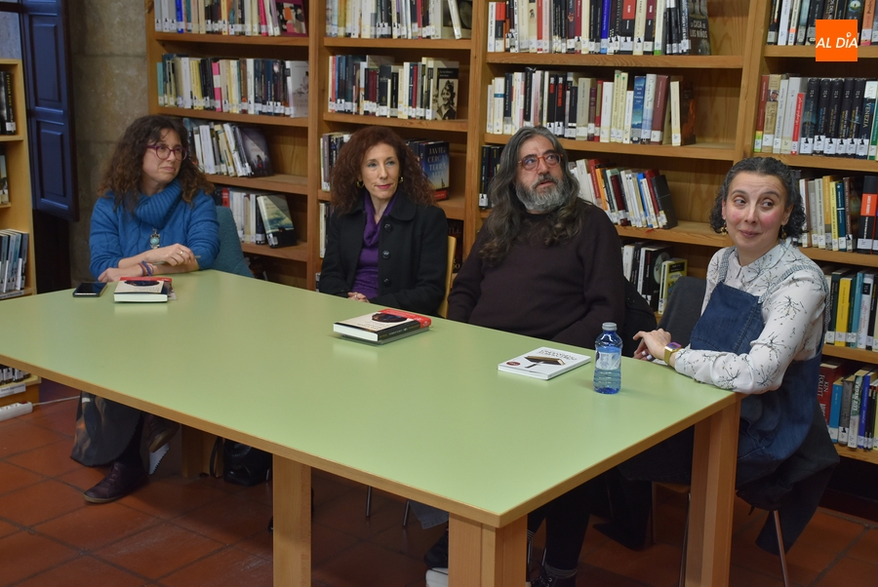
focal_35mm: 45
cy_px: 294
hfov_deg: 43.6
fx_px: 1099
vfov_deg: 29.9
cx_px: 439
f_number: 4
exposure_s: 1/60
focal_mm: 30
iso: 640
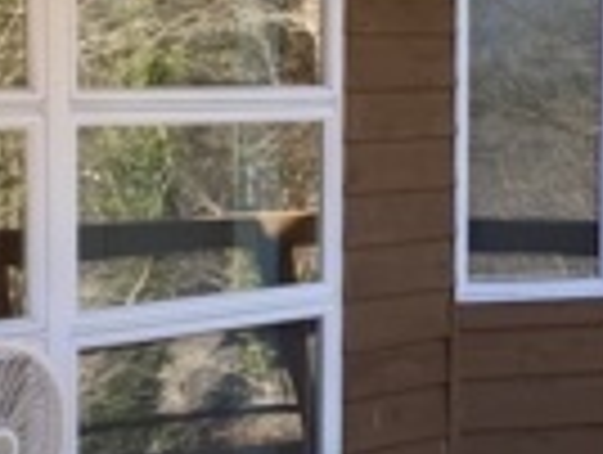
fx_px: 2164
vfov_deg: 12.0
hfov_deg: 15.8
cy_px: 220
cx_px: 225
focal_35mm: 124
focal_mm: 4.25
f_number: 1.8
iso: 32
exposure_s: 1/544
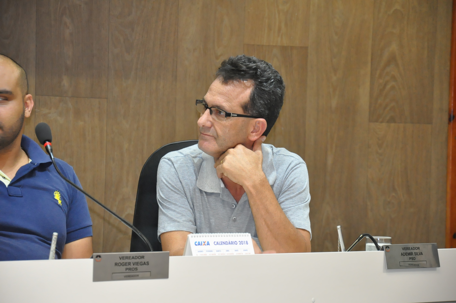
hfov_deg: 13.1
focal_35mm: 158
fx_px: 1993
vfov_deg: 8.7
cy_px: 152
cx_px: 228
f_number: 5.6
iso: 2000
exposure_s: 1/60
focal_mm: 105
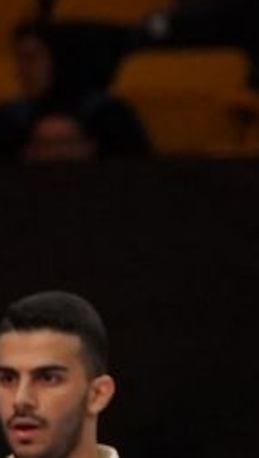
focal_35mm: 834
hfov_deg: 1.5
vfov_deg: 2.6
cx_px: 923
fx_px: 10152
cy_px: 796
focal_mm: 113
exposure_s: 1/500
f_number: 2.8
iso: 3200
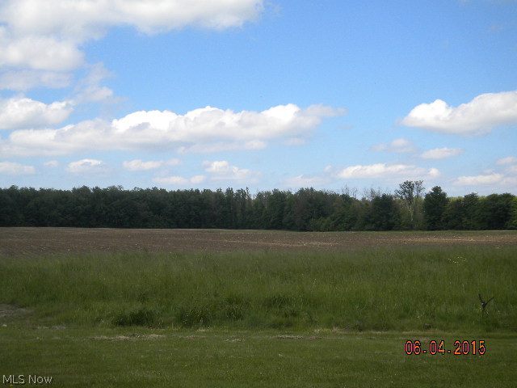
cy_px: 194
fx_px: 777
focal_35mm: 52
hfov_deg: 36.8
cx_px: 258
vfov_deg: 28.0
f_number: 5.6
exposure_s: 1/392
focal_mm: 9.3
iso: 80
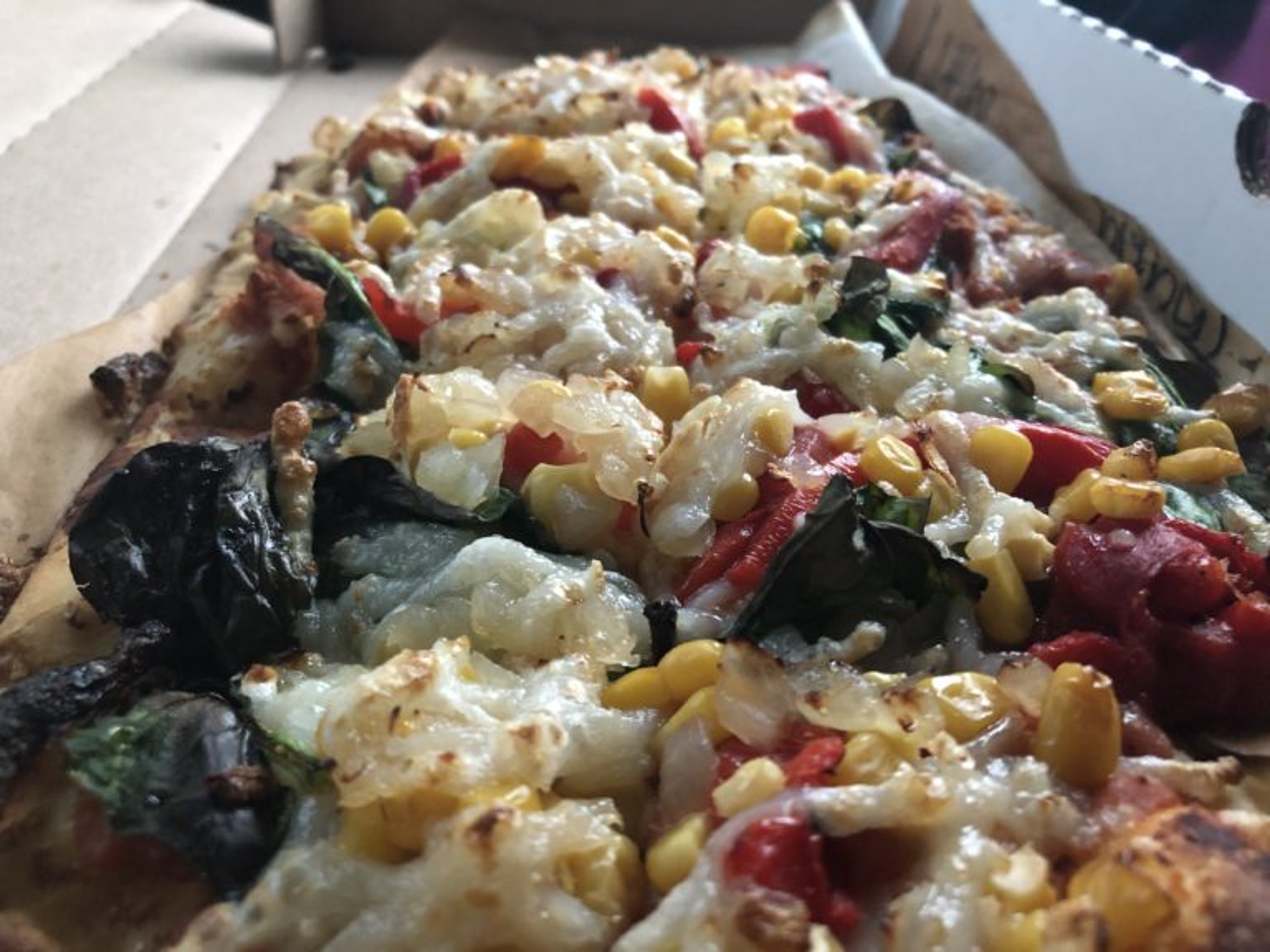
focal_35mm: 28
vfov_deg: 49.7
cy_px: 476
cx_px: 635
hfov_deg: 63.4
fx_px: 1027
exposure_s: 1/5
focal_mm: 3.99
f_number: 1.8
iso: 100
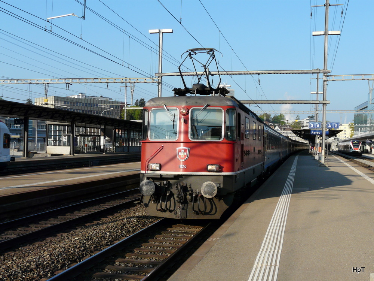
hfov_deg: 40.4
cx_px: 187
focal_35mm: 47
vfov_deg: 30.9
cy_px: 140
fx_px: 508
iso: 100
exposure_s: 1/320
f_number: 5.6
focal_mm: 7.7
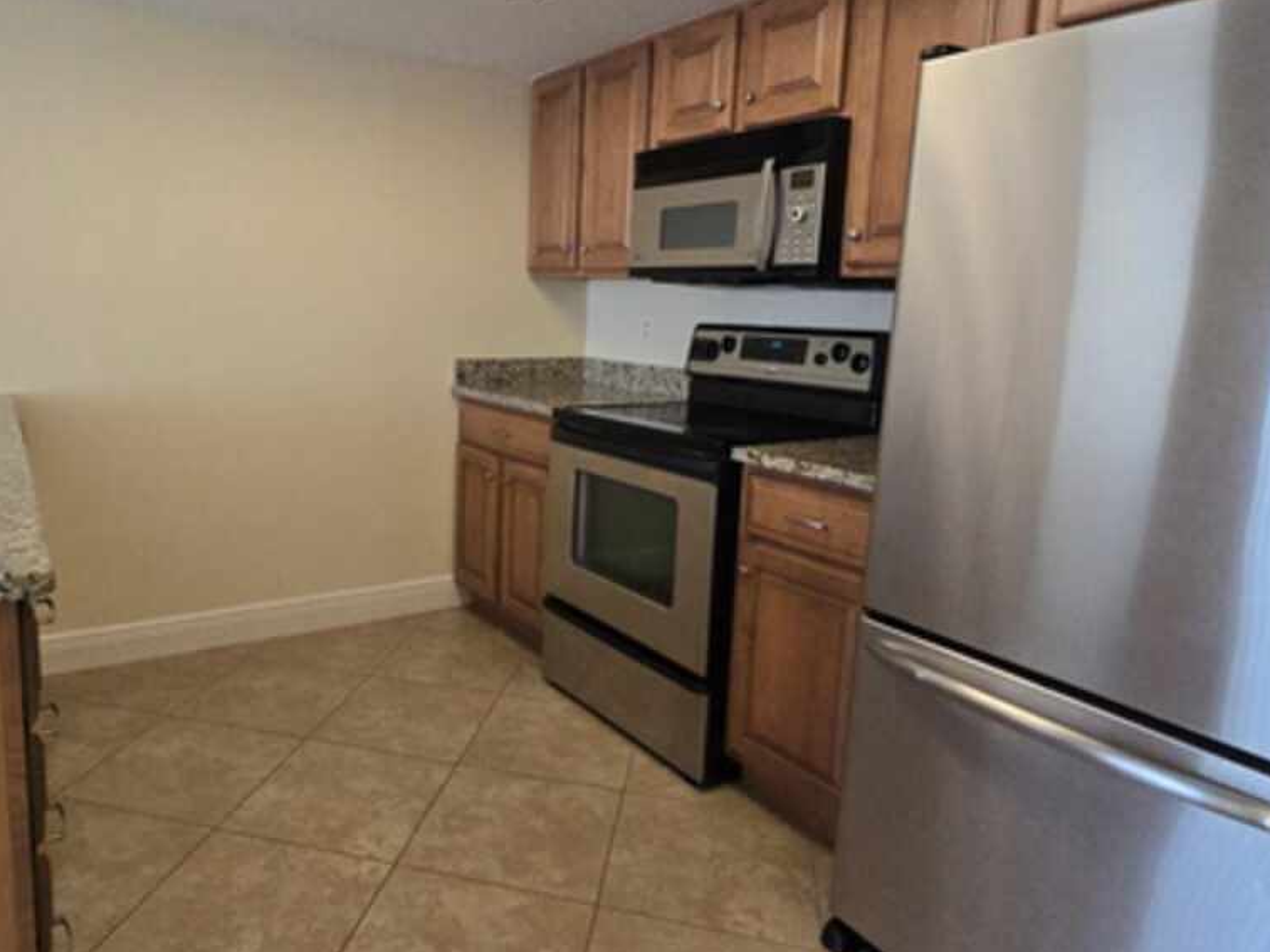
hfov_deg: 75.5
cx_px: 506
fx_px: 807
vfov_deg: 60.9
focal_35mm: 22
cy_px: 421
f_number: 2.2
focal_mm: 2.2
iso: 200
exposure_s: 1/60
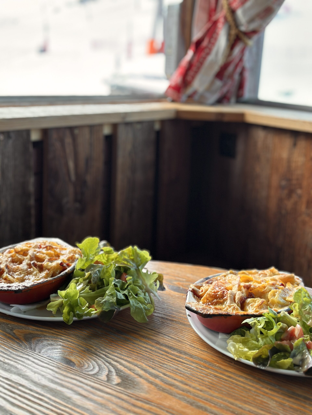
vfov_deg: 39.7
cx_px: 156
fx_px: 577
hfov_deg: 30.3
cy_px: 208
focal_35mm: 48
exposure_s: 1/283
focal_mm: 6.86
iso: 80
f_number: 1.78
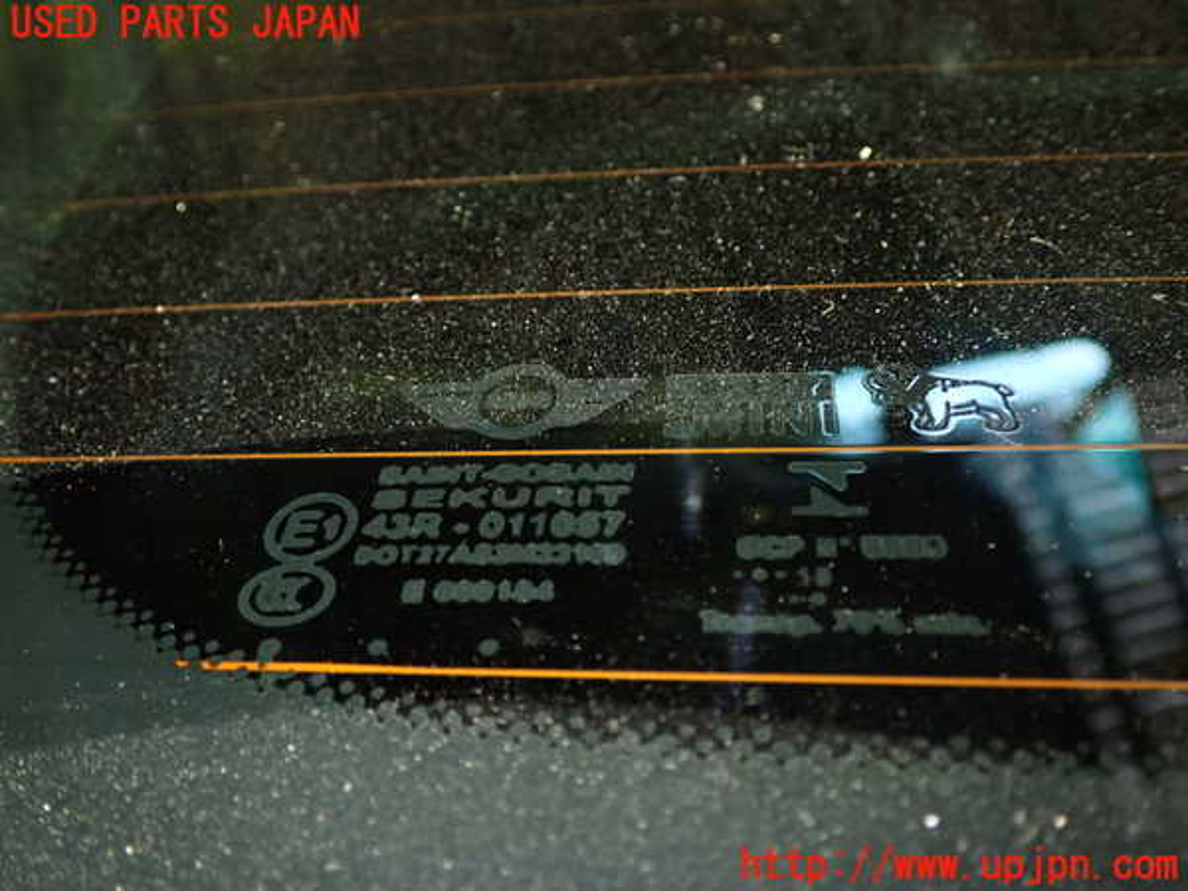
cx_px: 594
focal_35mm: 36
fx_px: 1235
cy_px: 446
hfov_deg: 51.4
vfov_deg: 39.7
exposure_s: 1/13
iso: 800
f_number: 2.5
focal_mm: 6.37
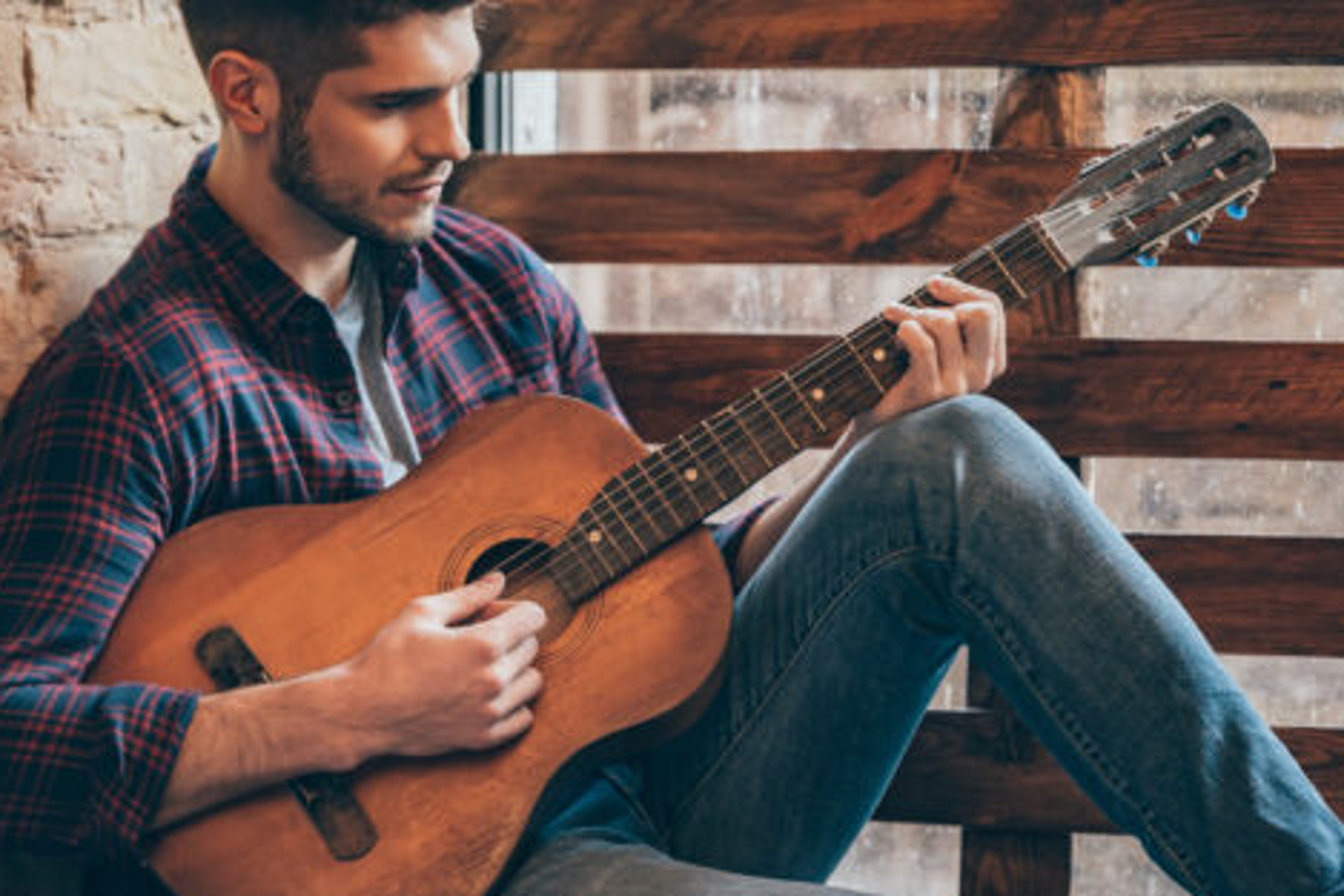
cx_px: 603
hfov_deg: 13.2
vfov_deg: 8.9
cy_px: 419
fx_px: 5788
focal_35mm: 155
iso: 400
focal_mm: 130
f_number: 3.5
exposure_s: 1/80
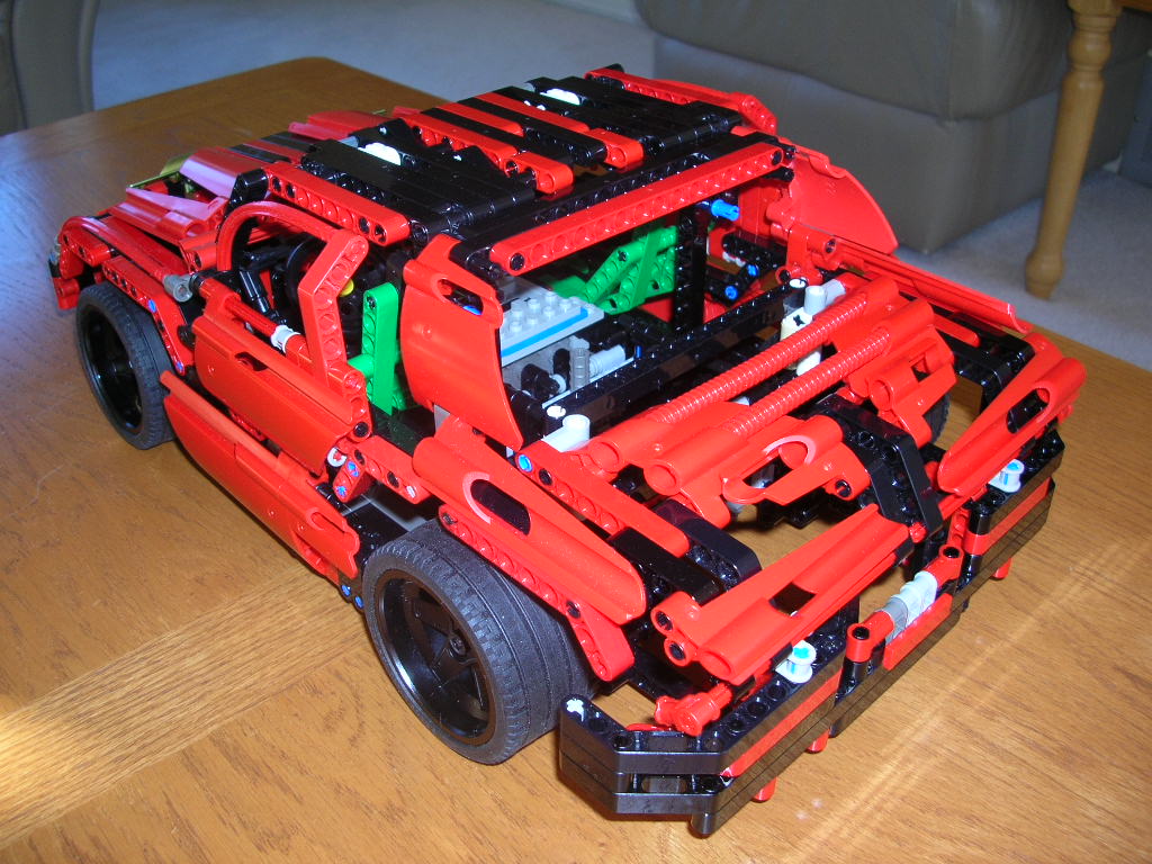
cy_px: 432
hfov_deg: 52.6
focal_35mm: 35
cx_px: 576
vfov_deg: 40.7
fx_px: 1165
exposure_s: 1/60.1
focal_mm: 5.8
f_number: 2.8
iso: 50
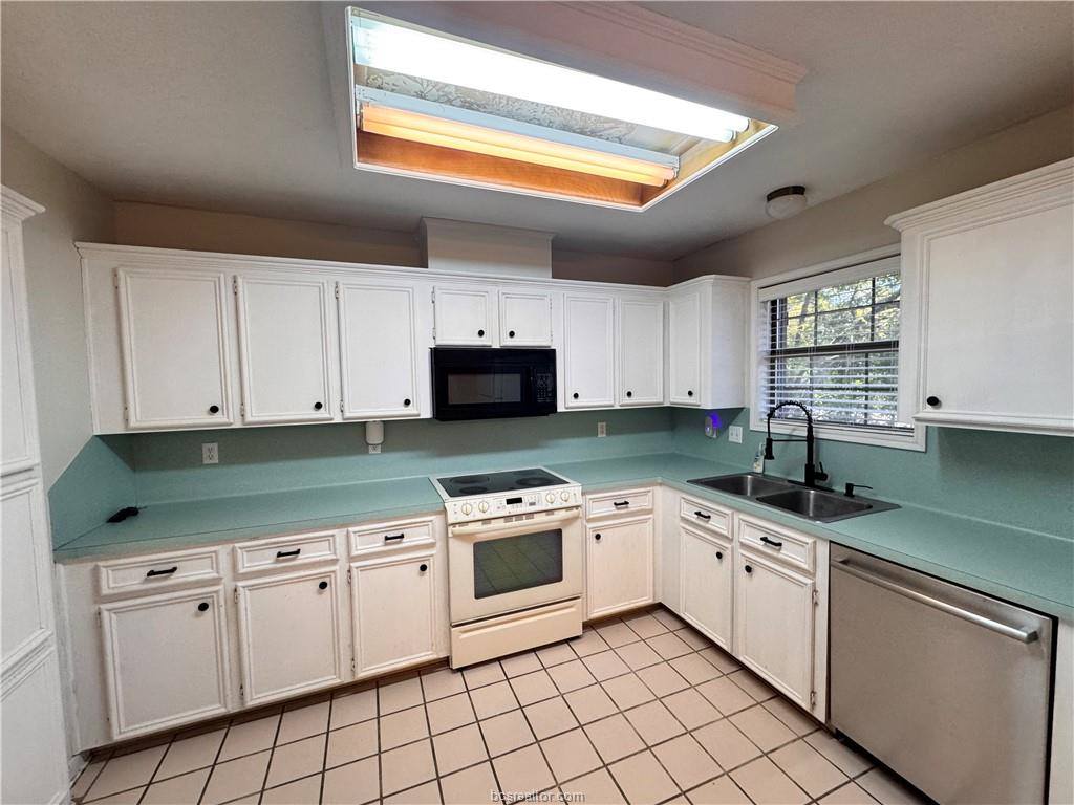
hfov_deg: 102.1
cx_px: 537
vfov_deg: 85.7
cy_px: 402
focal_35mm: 14
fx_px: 434
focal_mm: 2.22
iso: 250
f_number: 2.2
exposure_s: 1/120
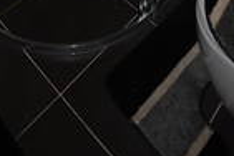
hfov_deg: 38.9
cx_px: 126
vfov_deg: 14.3
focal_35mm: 51
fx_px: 331
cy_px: -237
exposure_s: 1/60
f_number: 4
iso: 100
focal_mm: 10
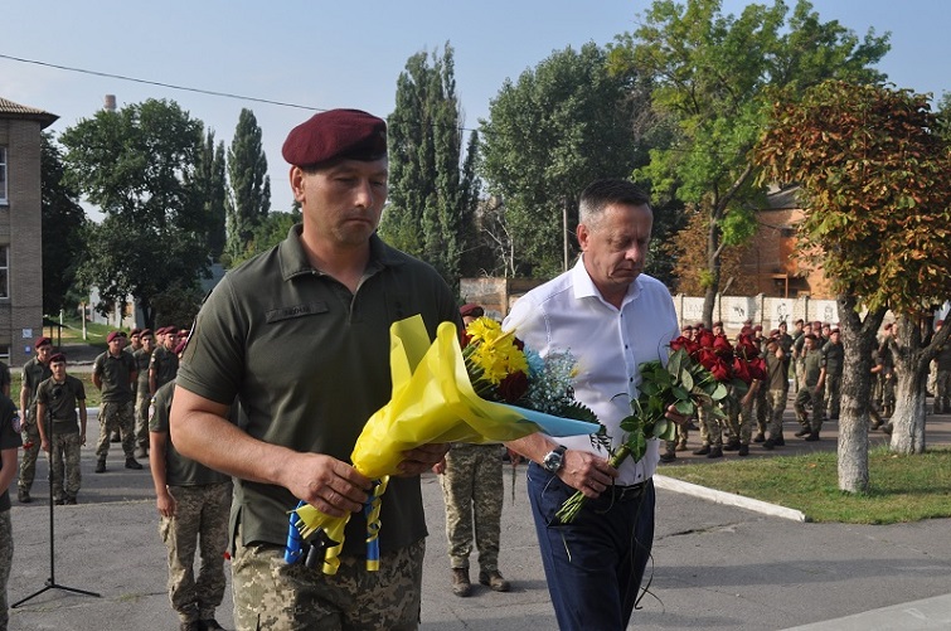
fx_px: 1108
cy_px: 316
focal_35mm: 42
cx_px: 476
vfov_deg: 31.8
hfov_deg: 46.5
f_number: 9
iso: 200
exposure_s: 1/320
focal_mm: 28
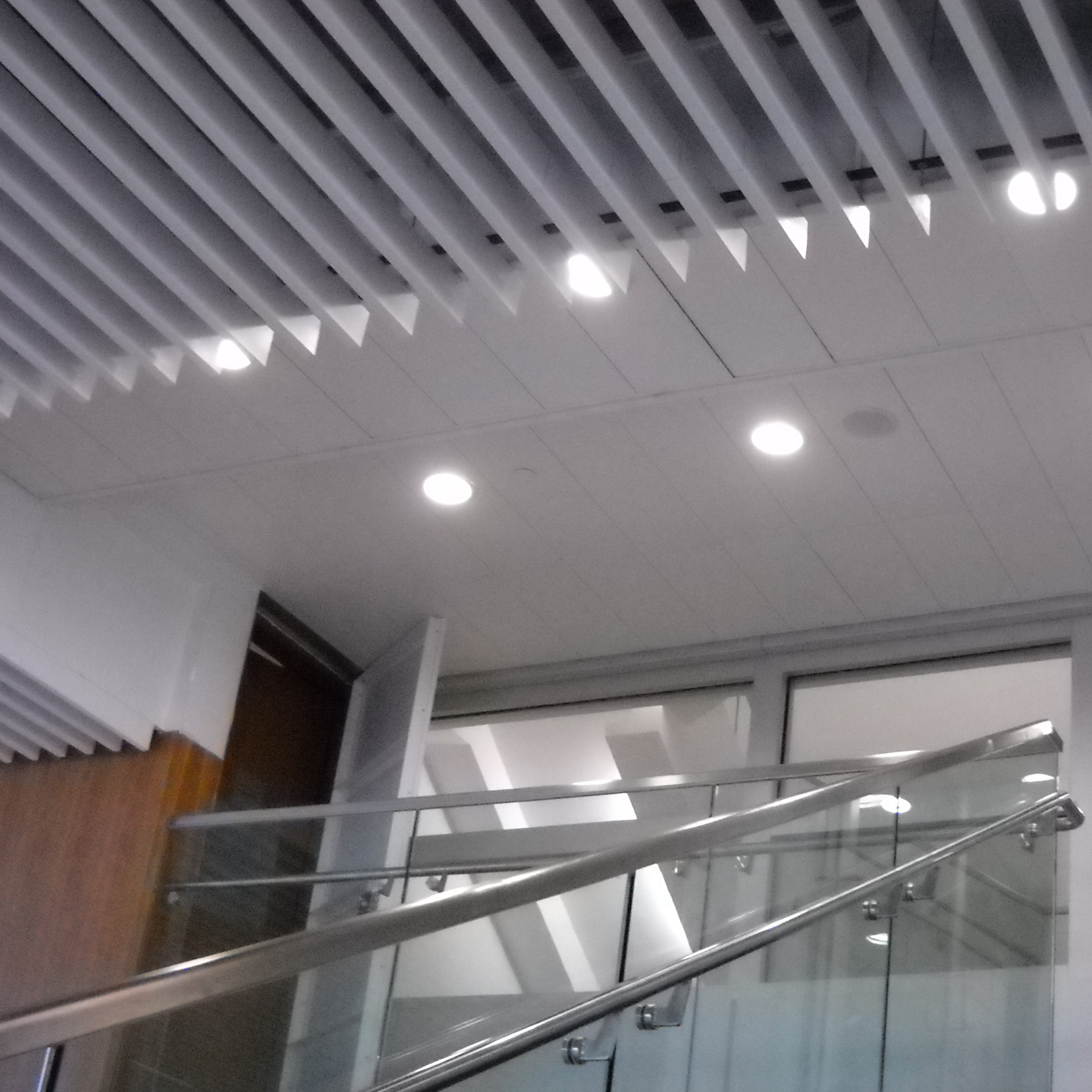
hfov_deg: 31.9
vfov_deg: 32.2
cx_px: 747
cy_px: 511
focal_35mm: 53
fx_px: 1892
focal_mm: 6.72
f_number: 3.1
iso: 800
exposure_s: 1/129
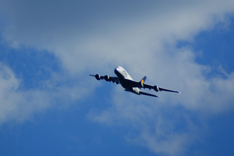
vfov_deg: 3.1
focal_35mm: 450
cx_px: 117
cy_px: 78
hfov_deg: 4.6
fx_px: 2925
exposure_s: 1/1600
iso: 200
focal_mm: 300
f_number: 7.1
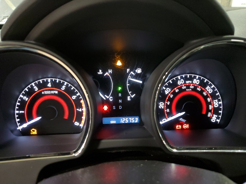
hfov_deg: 67.3
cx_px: 123
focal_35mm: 26
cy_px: 92
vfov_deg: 53.1
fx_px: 185
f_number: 1.5
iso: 300
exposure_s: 1/17
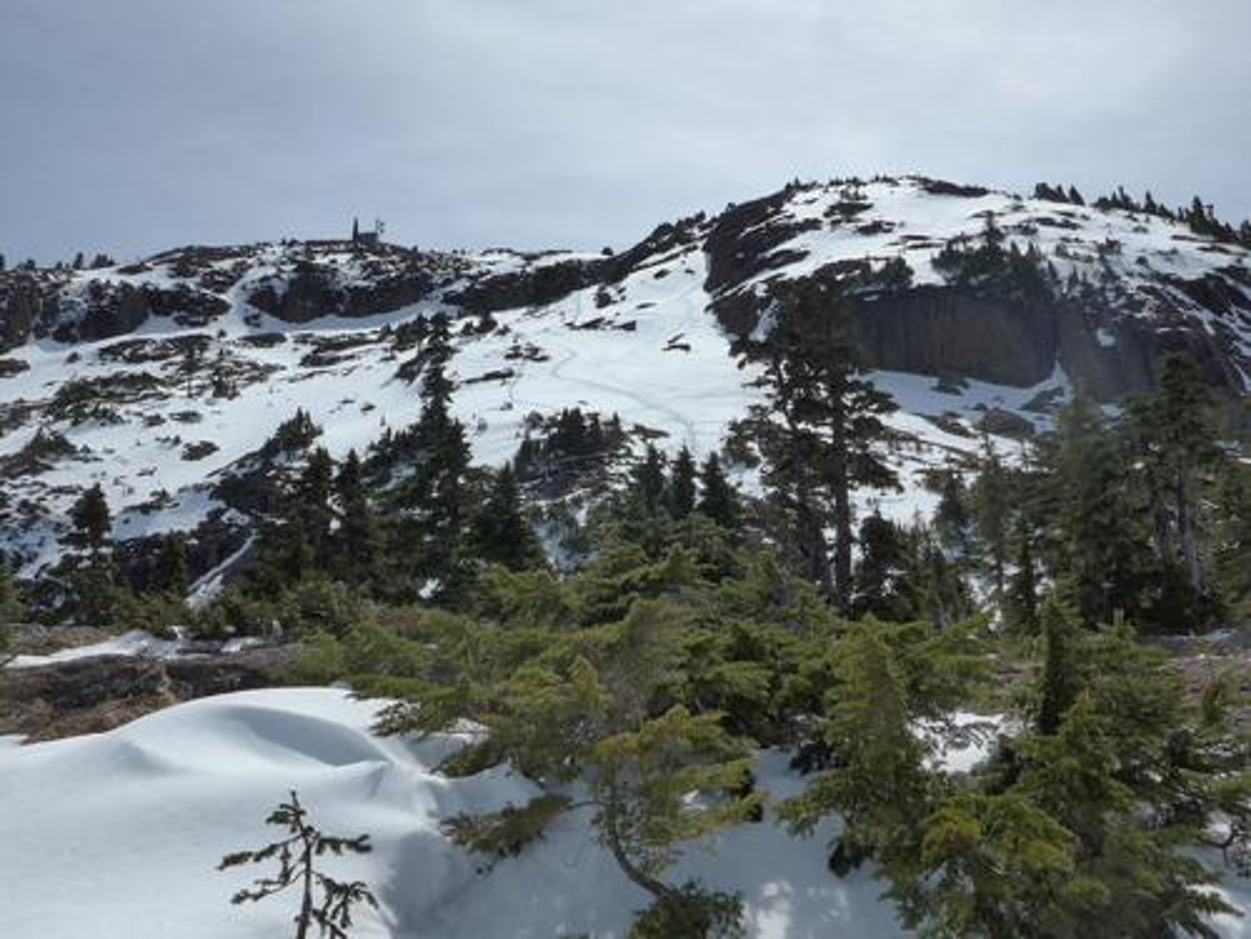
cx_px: 626
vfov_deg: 48.2
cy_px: 470
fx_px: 1048
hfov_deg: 61.7
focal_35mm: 29
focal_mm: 6
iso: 160
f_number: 7.1
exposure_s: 1/800
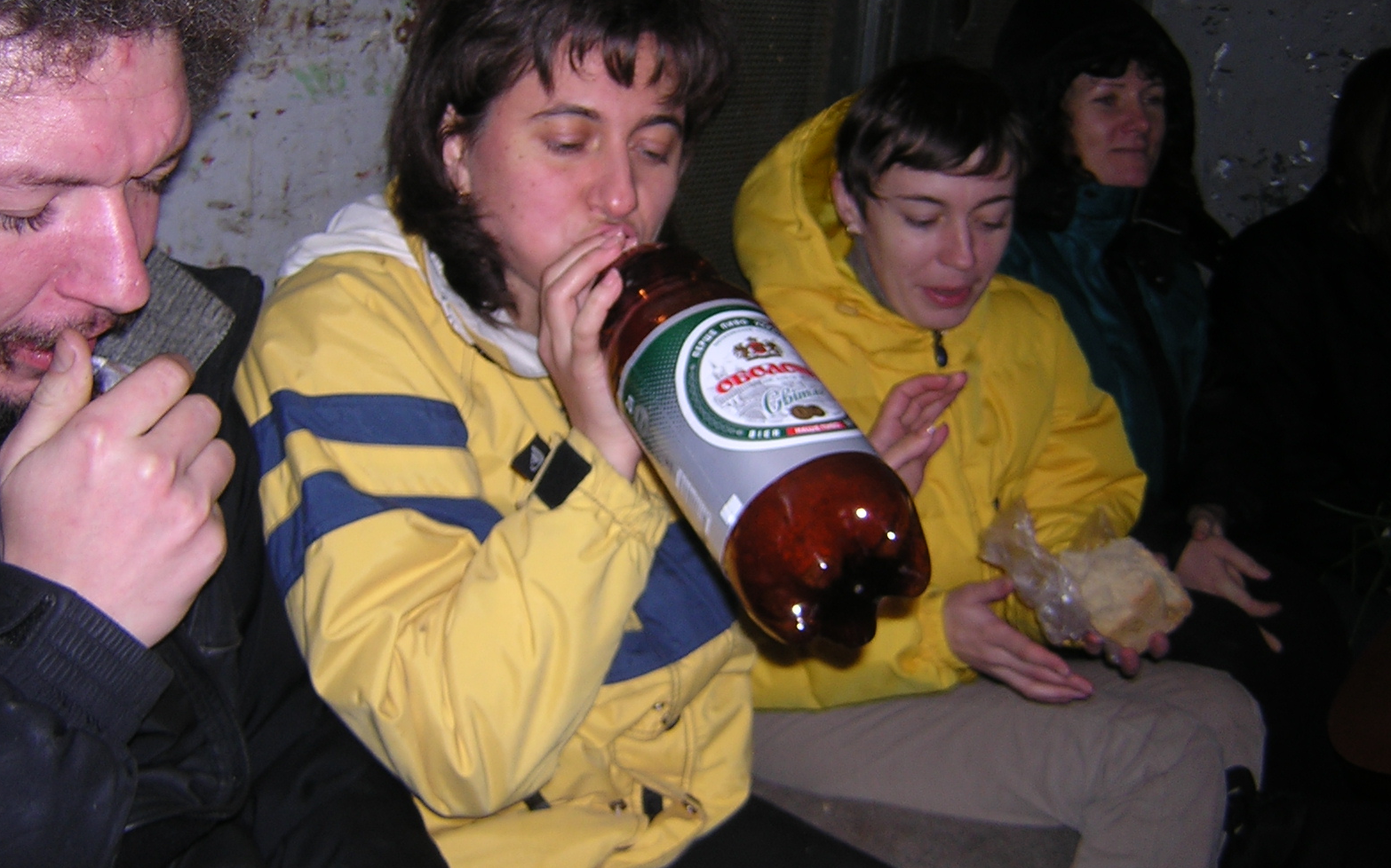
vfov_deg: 32.7
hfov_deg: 50.4
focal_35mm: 39
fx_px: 1478
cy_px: 397
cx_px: 684
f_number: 2.6
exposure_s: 1/60.1
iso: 100
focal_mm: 4.7
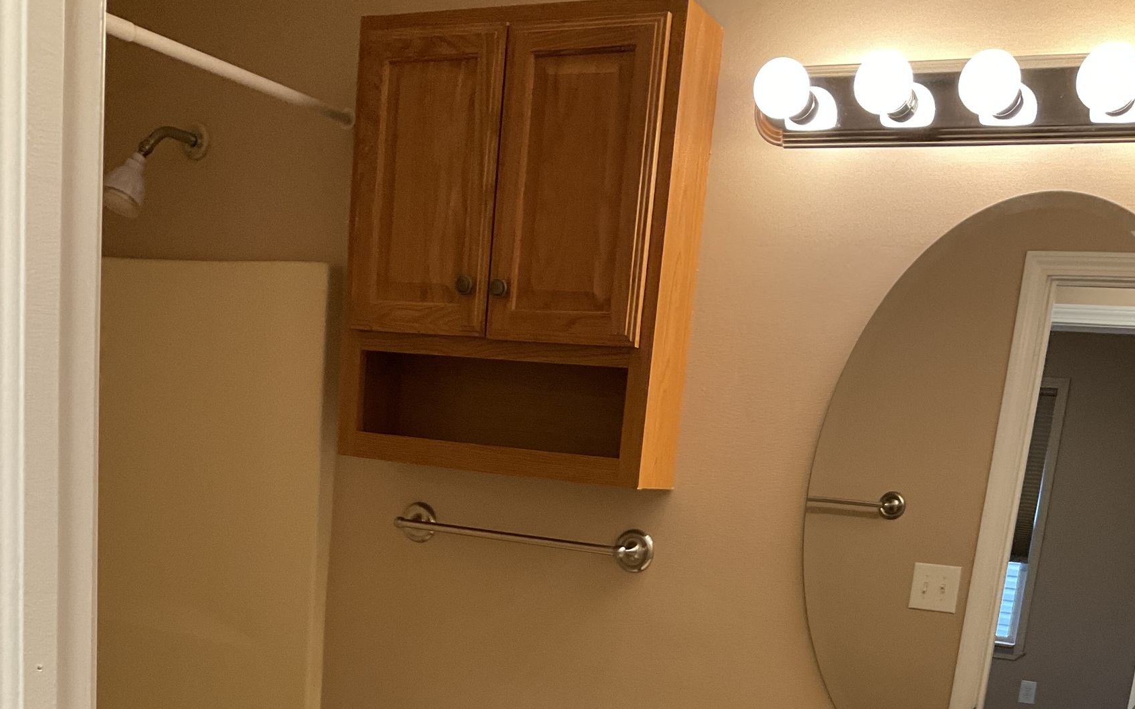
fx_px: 1299
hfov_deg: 47.2
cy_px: 741
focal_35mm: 42
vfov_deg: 28.3
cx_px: 558
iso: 160
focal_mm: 3
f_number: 1.8
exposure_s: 1/60
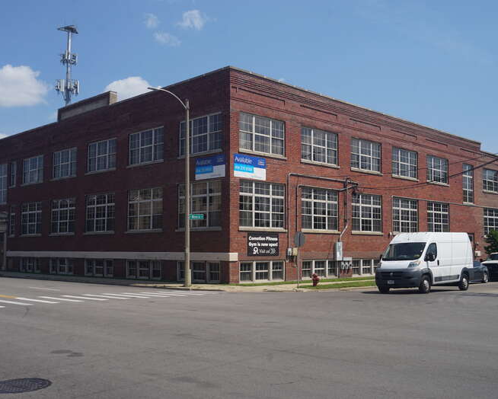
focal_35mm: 40
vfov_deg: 37.7
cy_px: 197
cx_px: 255
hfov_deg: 46.2
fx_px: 584
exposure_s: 1/200
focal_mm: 23
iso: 100
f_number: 11
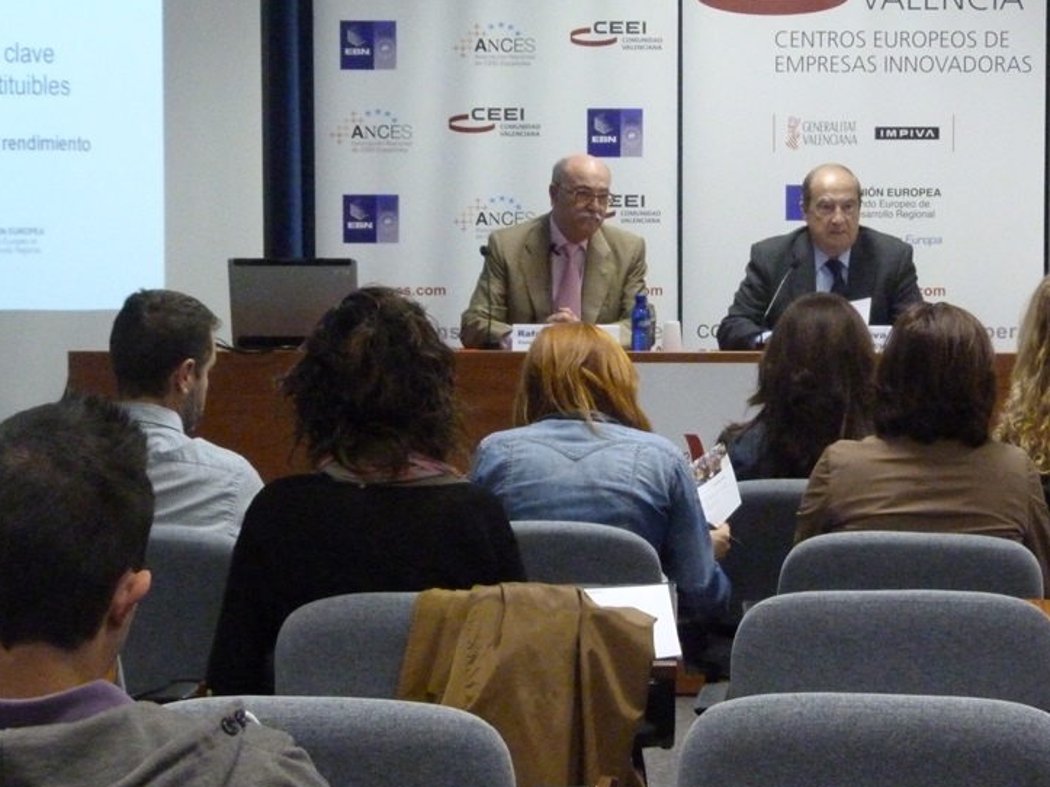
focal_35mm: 102
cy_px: 391
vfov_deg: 14.5
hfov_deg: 19.2
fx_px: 3093
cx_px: 723
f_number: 3.3
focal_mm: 12.9
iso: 800
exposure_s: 1/40
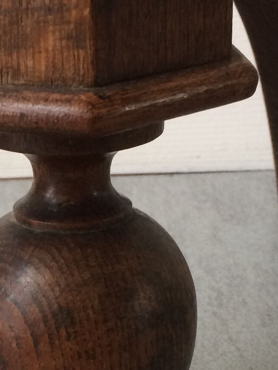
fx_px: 1028
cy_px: 372
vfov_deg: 19.8
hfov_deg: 15.3
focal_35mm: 96
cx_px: 65
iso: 100
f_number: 2.2
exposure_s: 1/33
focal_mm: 4.15
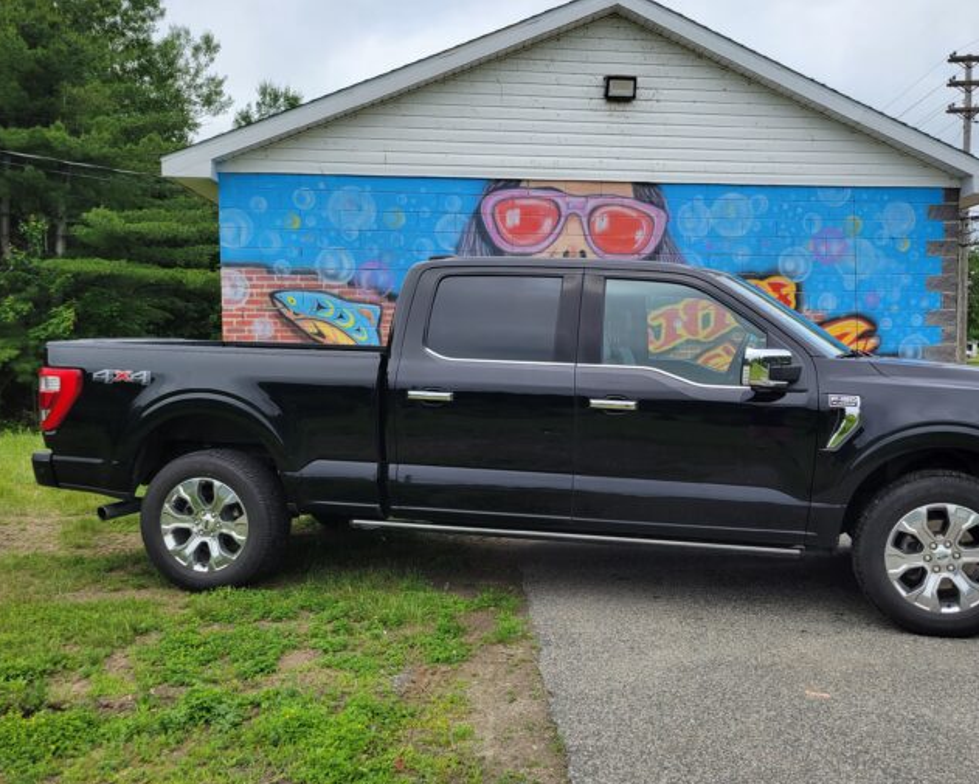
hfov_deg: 55.1
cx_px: 604
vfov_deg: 45.8
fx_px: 927
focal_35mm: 32
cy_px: 412
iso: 40
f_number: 1.8
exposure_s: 1/1272
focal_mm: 5.4
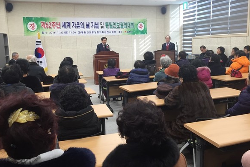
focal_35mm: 31
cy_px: 74
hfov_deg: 60.3
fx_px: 215
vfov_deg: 42.2
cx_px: 122
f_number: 2.2
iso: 50
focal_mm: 4.15
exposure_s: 1/30
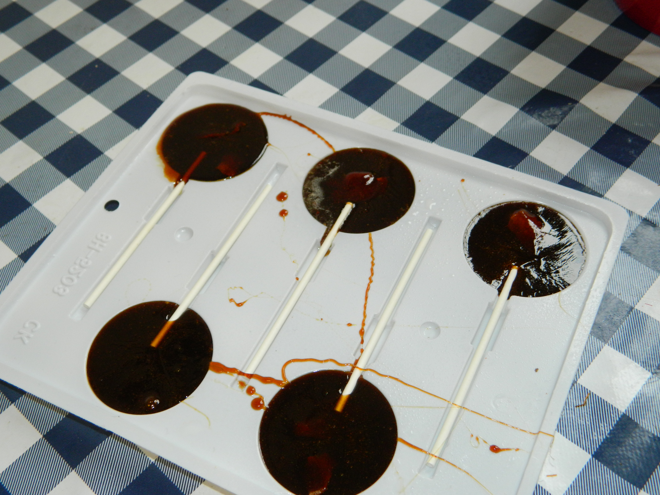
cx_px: 330
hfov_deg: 45.8
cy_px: 248
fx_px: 782
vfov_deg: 35.1
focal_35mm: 41
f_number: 3.5
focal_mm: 7.3
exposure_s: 1/40
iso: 200
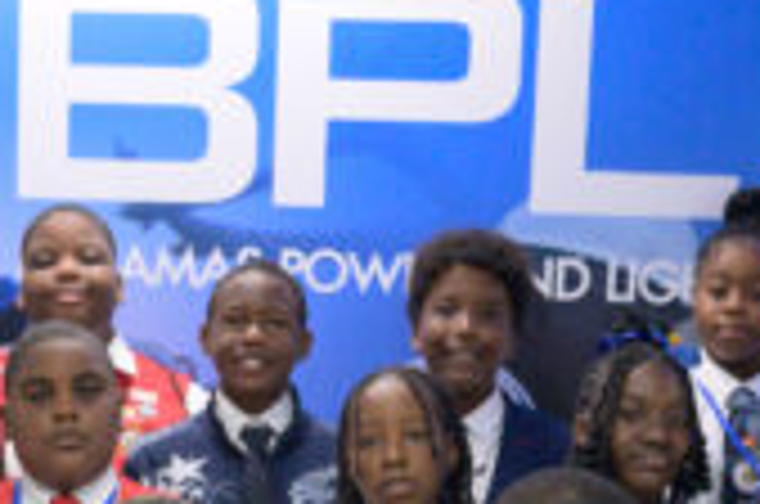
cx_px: 234
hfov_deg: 18.9
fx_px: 2276
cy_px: 792
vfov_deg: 12.0
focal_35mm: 108
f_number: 5
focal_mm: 24
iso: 4000
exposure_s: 1/250
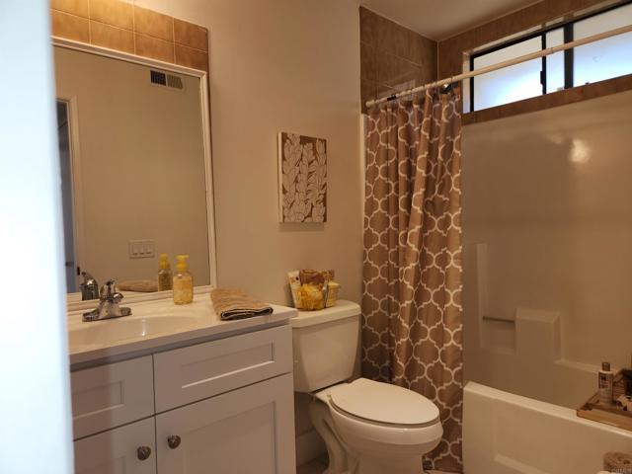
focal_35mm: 23
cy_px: 237
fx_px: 420
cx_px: 316
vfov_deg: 58.9
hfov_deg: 73.9
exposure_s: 1/120
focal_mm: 5.4
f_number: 1.8
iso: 20
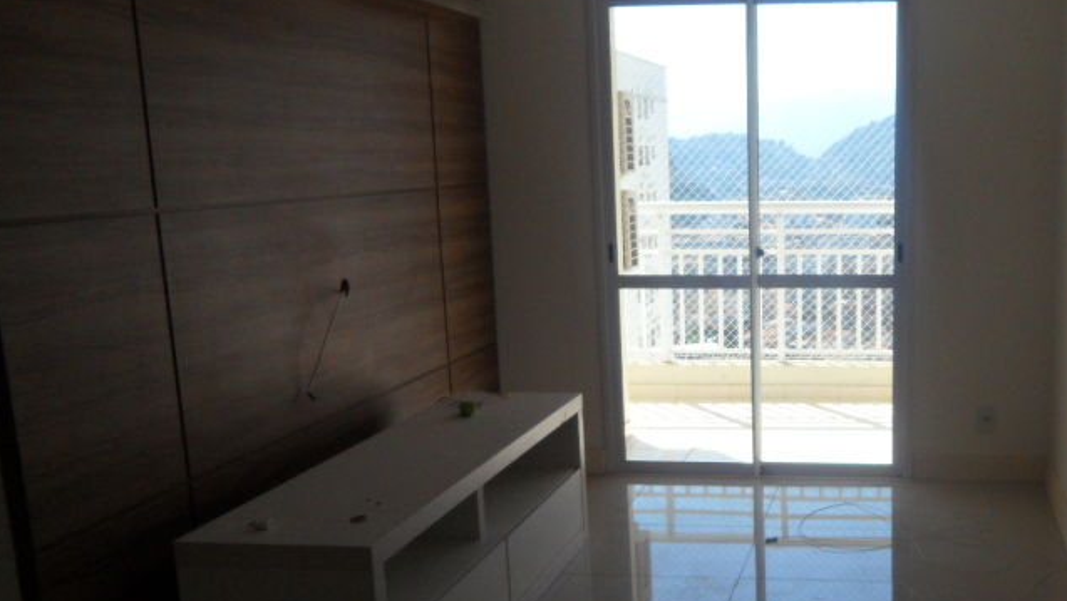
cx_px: 765
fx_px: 1189
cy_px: 437
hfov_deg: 47.0
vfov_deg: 28.1
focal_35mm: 42
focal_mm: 4.1
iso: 80
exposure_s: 1/750
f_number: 2.9
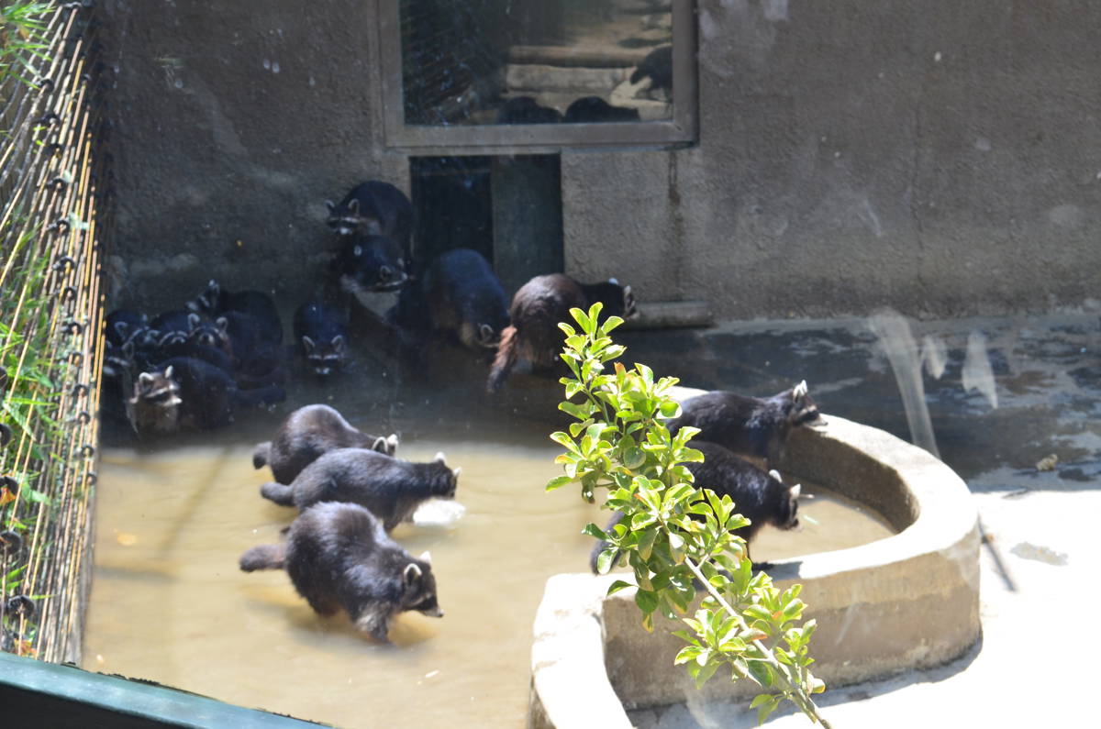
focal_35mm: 68
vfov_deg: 20.1
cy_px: 364
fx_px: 2060
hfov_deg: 29.9
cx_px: 550
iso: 400
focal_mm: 45
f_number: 9
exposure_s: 1/160
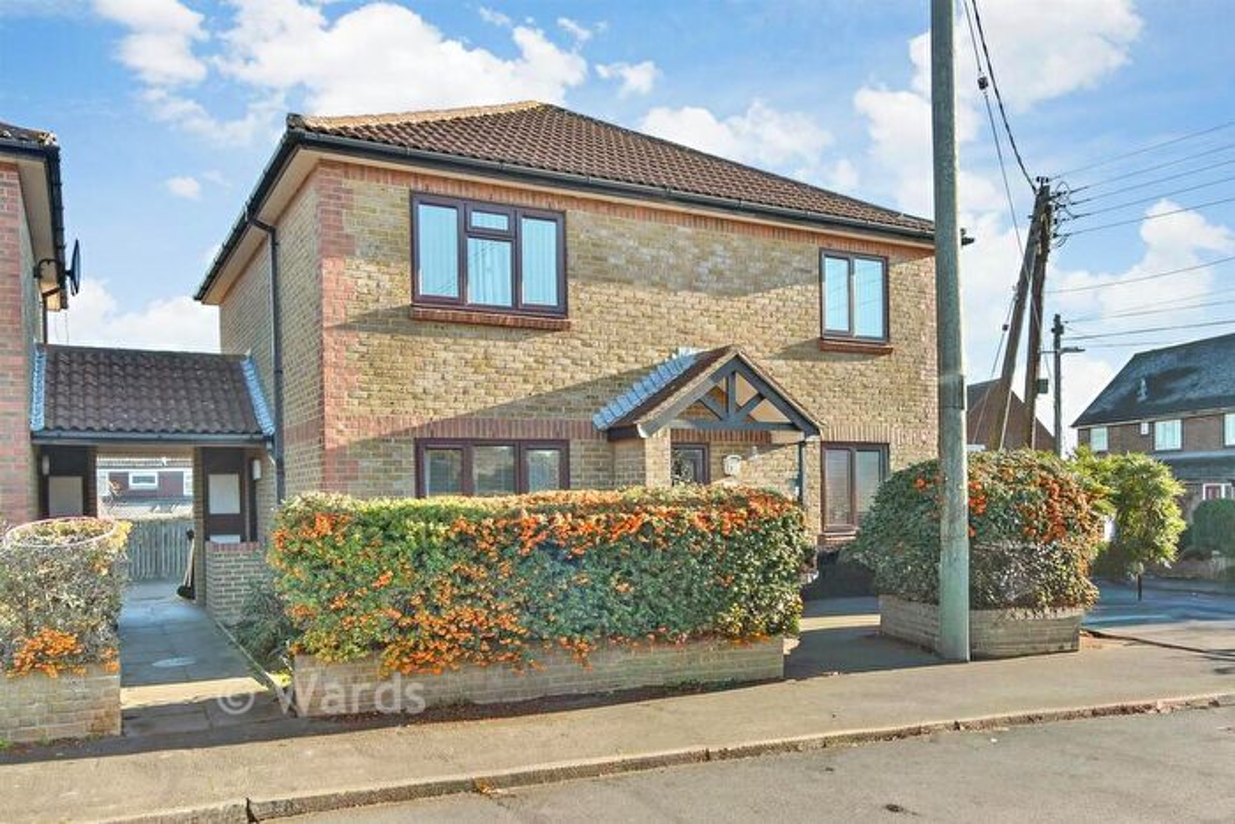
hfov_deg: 86.9
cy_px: 412
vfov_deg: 64.6
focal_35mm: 19
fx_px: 652
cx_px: 618
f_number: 8
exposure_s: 1/250
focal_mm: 13
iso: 500
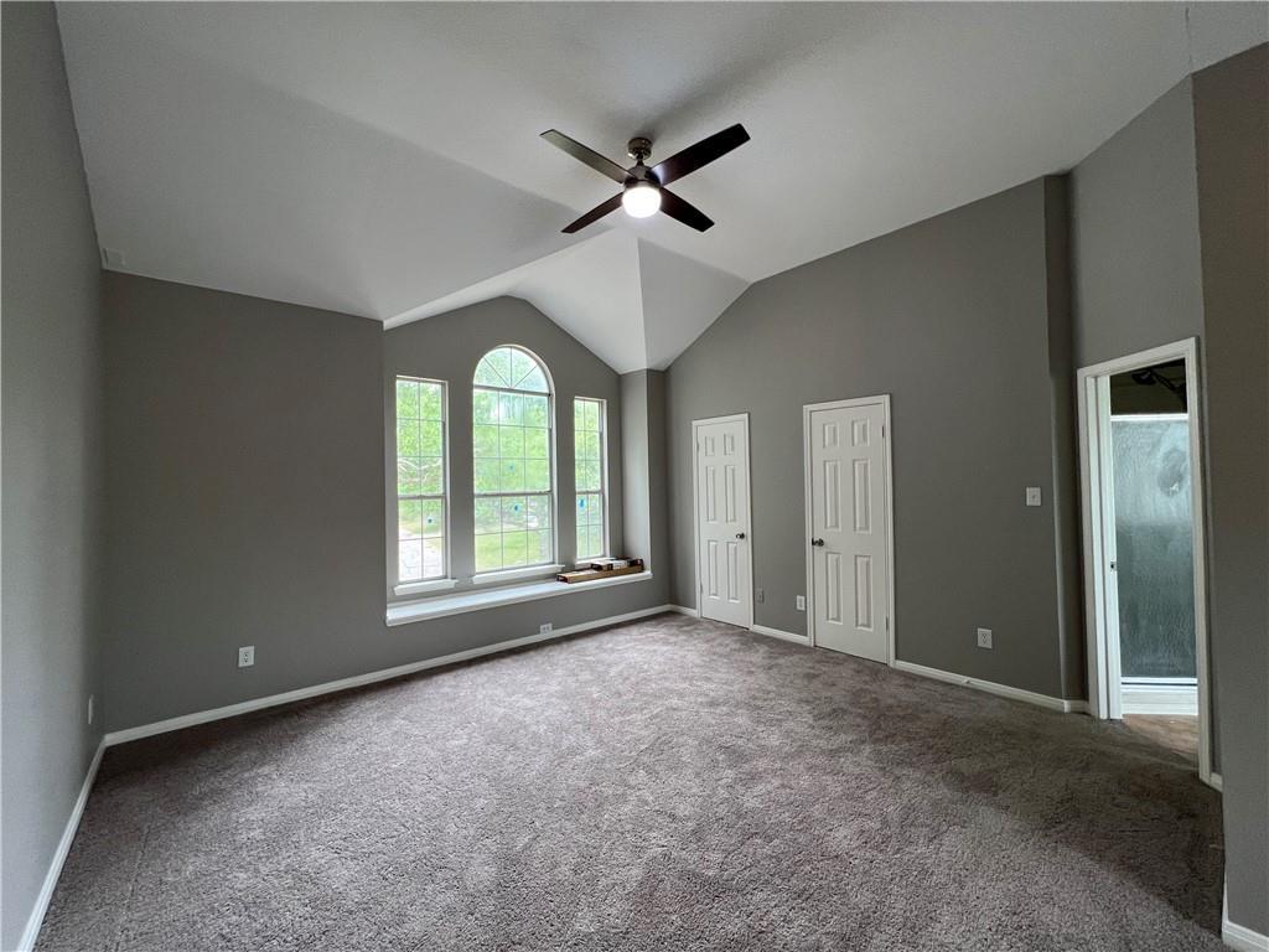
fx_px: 477
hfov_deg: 106.2
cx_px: 634
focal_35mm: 13
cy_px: 476
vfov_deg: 89.9
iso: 100
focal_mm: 1.57
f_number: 1.8
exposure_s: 1/120
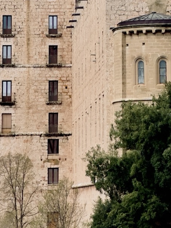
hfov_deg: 5.8
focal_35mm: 256
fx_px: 1687
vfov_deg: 7.6
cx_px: 132
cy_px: -126
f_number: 2.8
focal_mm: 9
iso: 25
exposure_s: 1/699
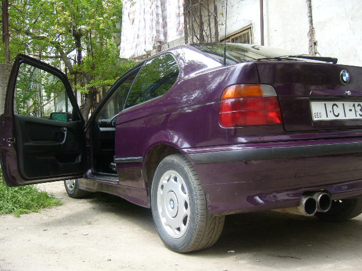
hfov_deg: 52.6
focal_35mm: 35
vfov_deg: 40.7
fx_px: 366
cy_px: 136
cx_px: 181
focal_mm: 5.8
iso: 80
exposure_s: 1/125
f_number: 2.8
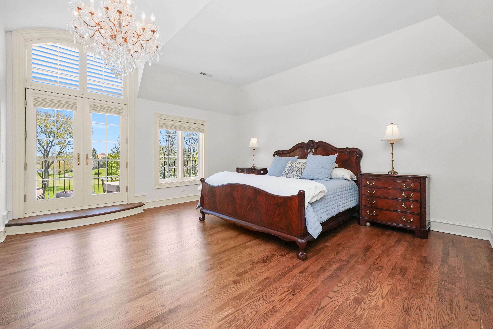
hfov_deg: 104.2
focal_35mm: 14
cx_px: 246
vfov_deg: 81.3
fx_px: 192
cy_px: 164
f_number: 13
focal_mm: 14
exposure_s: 1/13
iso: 2000
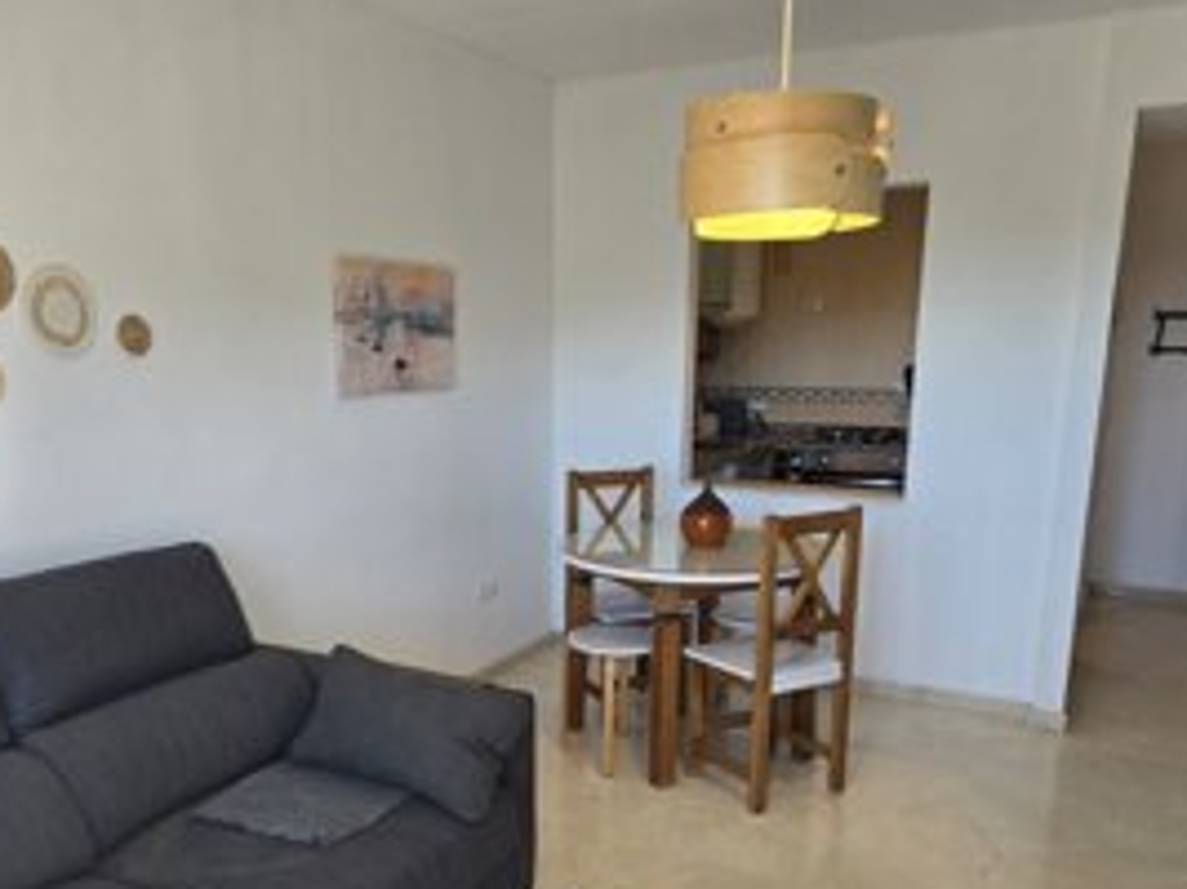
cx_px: 525
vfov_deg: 44.8
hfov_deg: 58.2
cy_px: 591
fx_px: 1063
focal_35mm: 31
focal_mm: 6.3
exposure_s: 1/100
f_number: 1.7
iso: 50
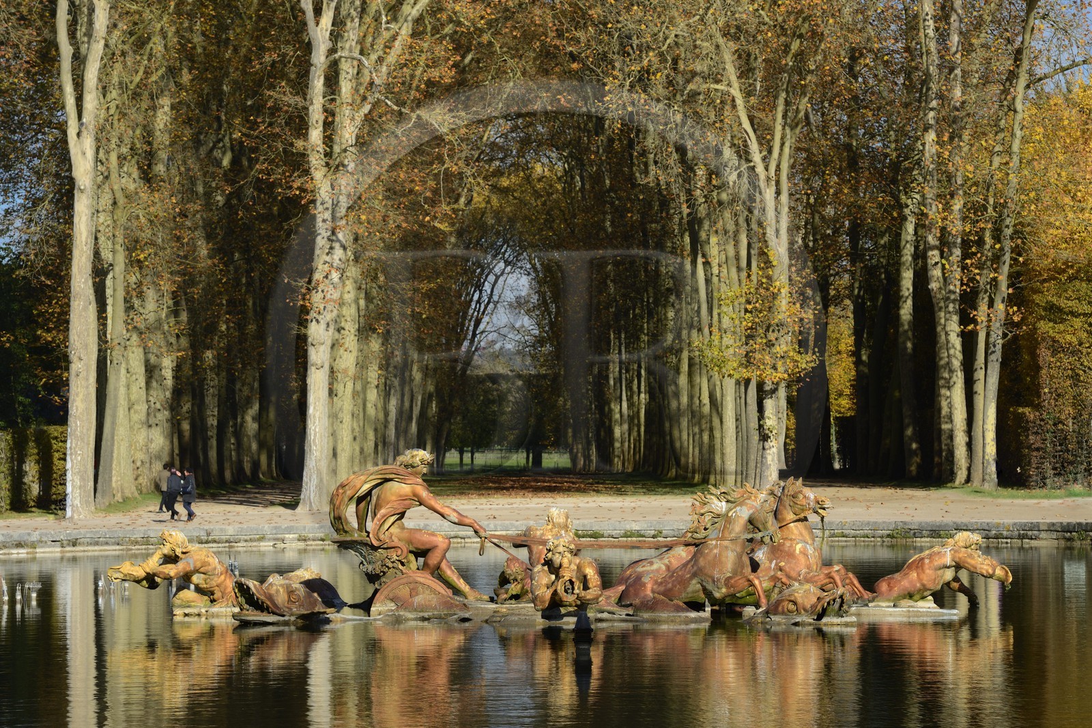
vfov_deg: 9.5
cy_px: 364
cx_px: 546
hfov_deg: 14.2
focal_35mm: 145
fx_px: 4397
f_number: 11
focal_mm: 145
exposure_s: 1/250
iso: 200
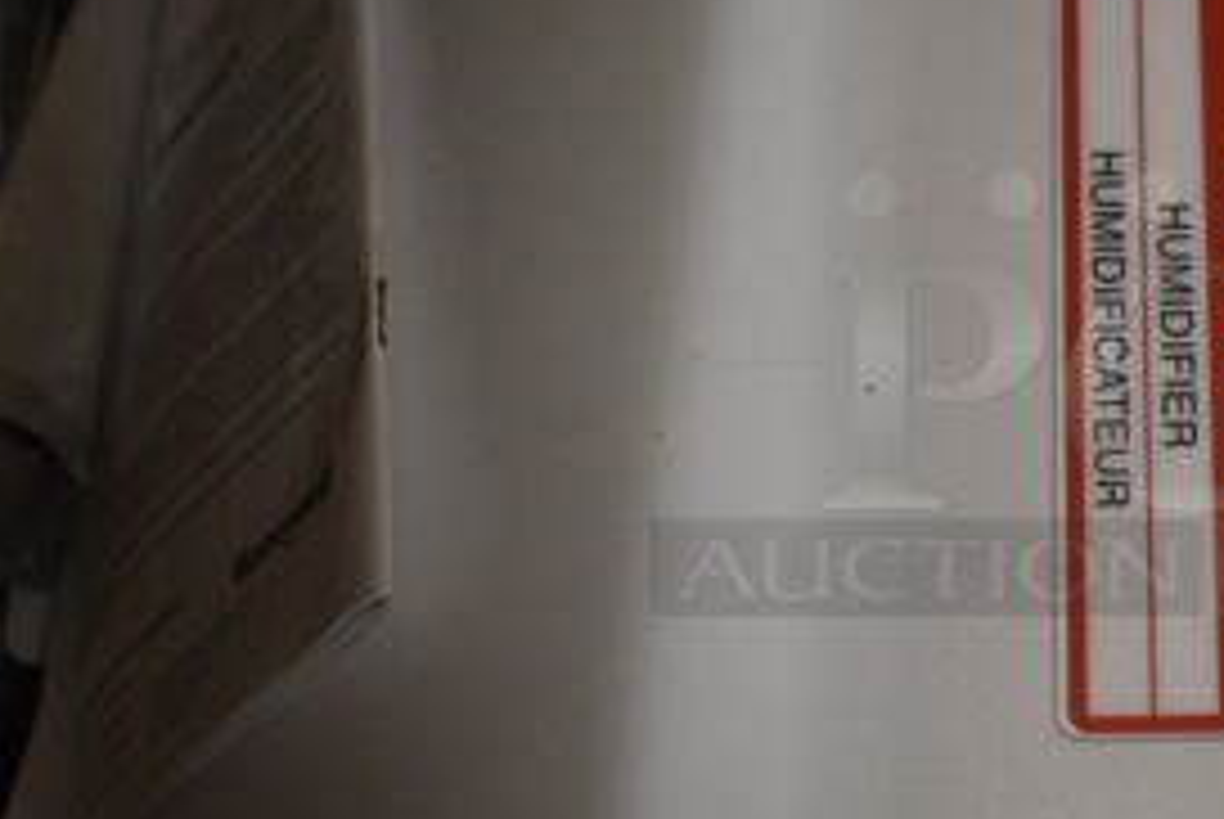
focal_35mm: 74
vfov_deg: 18.5
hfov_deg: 26.2
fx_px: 2519
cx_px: 1152
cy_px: 378
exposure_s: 1/125
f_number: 3.8
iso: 1250
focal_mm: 22
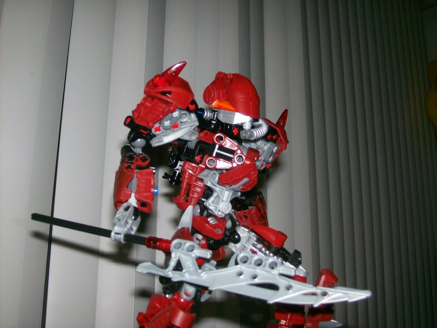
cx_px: 218
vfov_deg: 32.2
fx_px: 568
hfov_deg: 42.1
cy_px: 164
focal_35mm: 45
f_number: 3
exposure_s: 1/73.1
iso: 80
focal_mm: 7.6
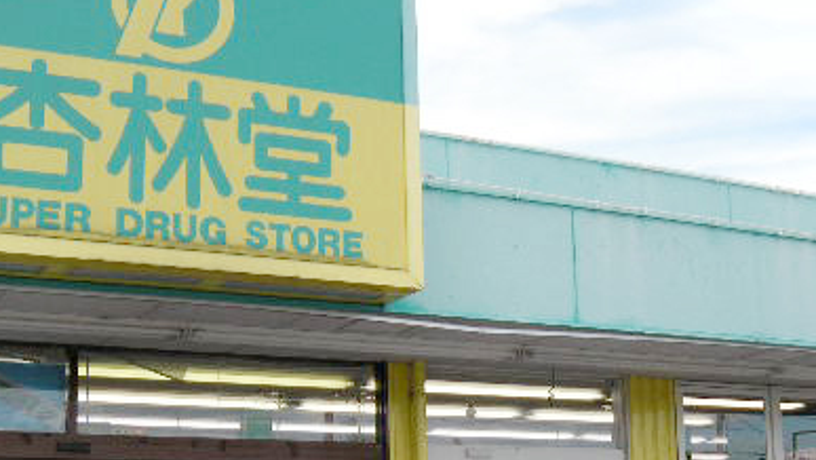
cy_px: 380
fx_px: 1364
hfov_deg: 33.3
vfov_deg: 18.9
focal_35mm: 63
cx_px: 428
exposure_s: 1/400
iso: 64
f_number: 3.8
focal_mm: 5.9
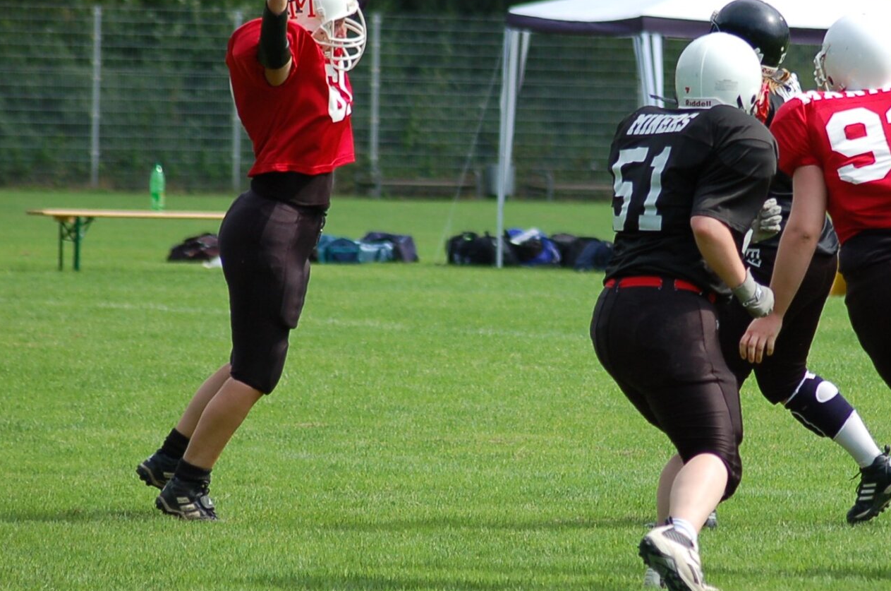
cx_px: 683
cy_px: 244
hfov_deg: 5.8
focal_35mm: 353
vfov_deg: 3.9
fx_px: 8717
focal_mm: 135
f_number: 4.5
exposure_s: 1/1000
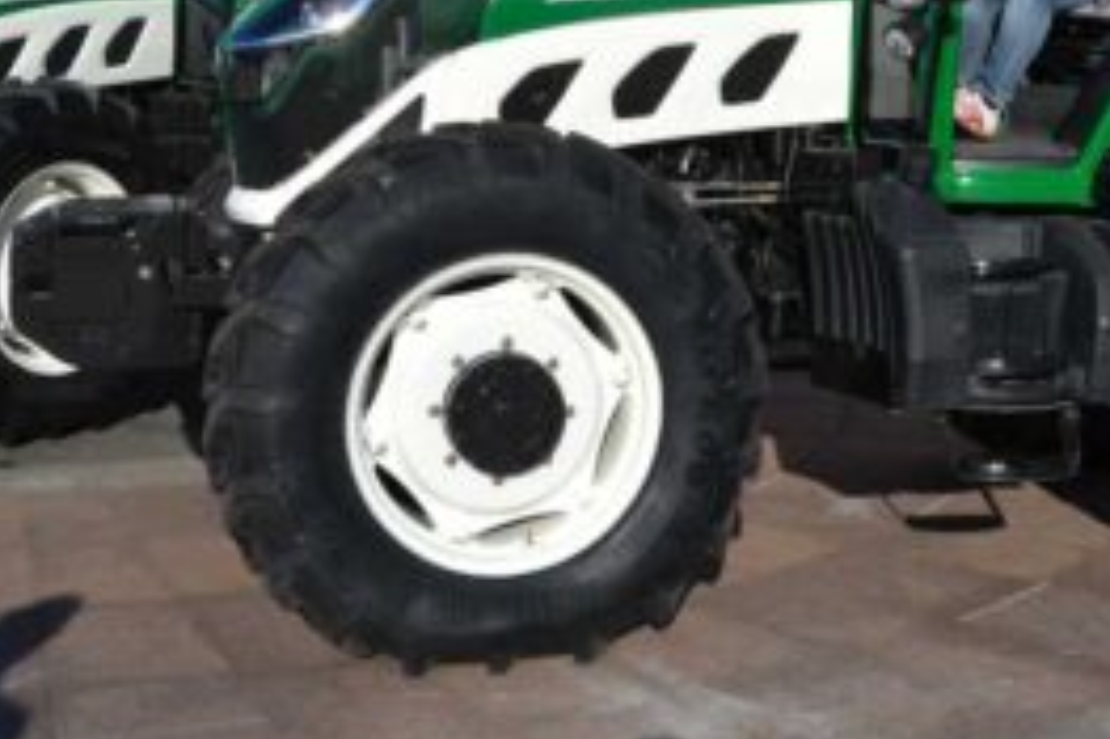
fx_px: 1847
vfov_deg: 22.1
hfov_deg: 33.4
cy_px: 74
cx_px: 616
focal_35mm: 60
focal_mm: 21
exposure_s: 1/2000
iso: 400
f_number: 7.1
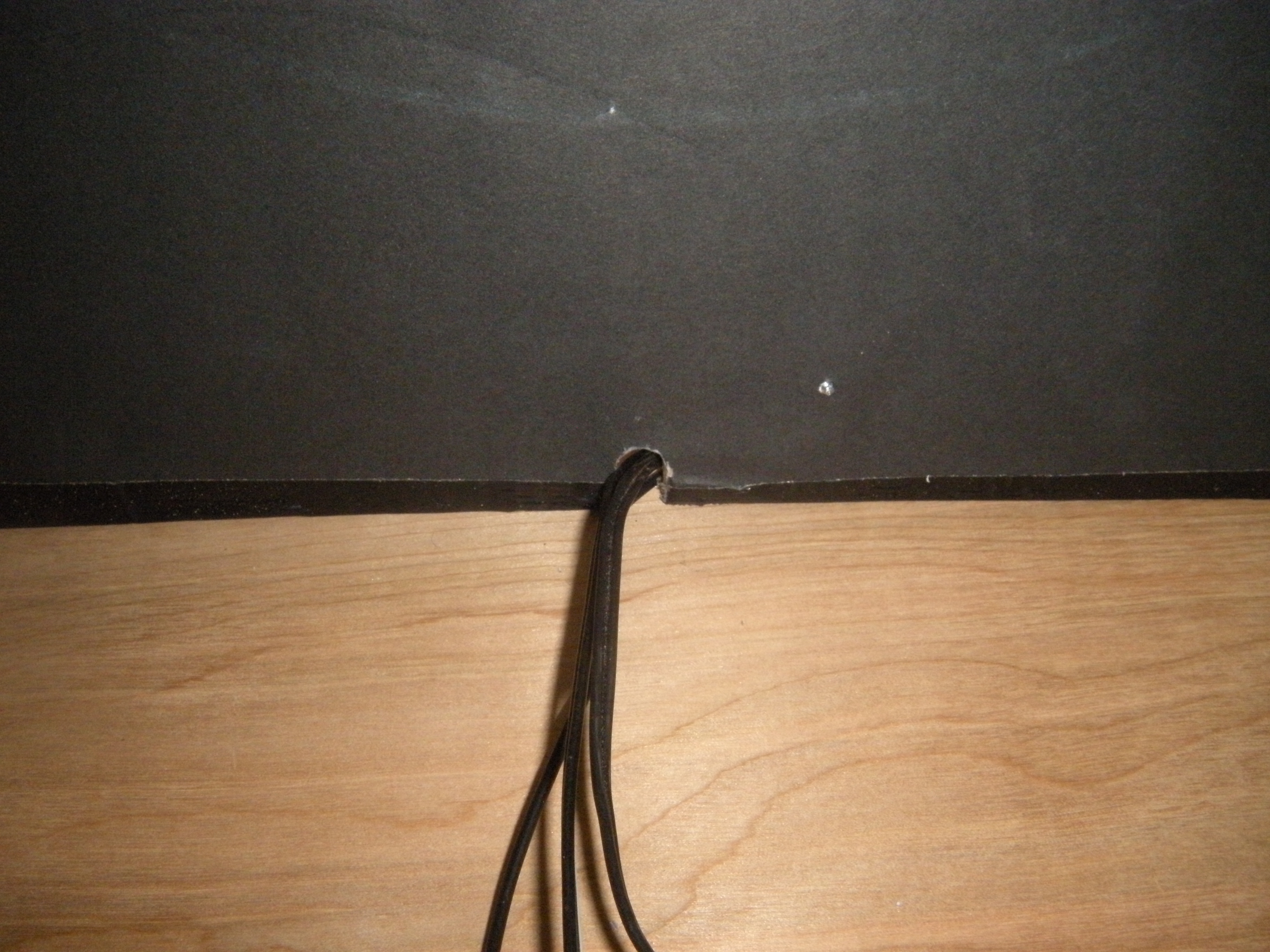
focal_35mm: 35
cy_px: 476
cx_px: 635
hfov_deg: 52.6
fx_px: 1284
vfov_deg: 40.7
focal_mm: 5.9
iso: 400
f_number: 6.4
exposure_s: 1/60
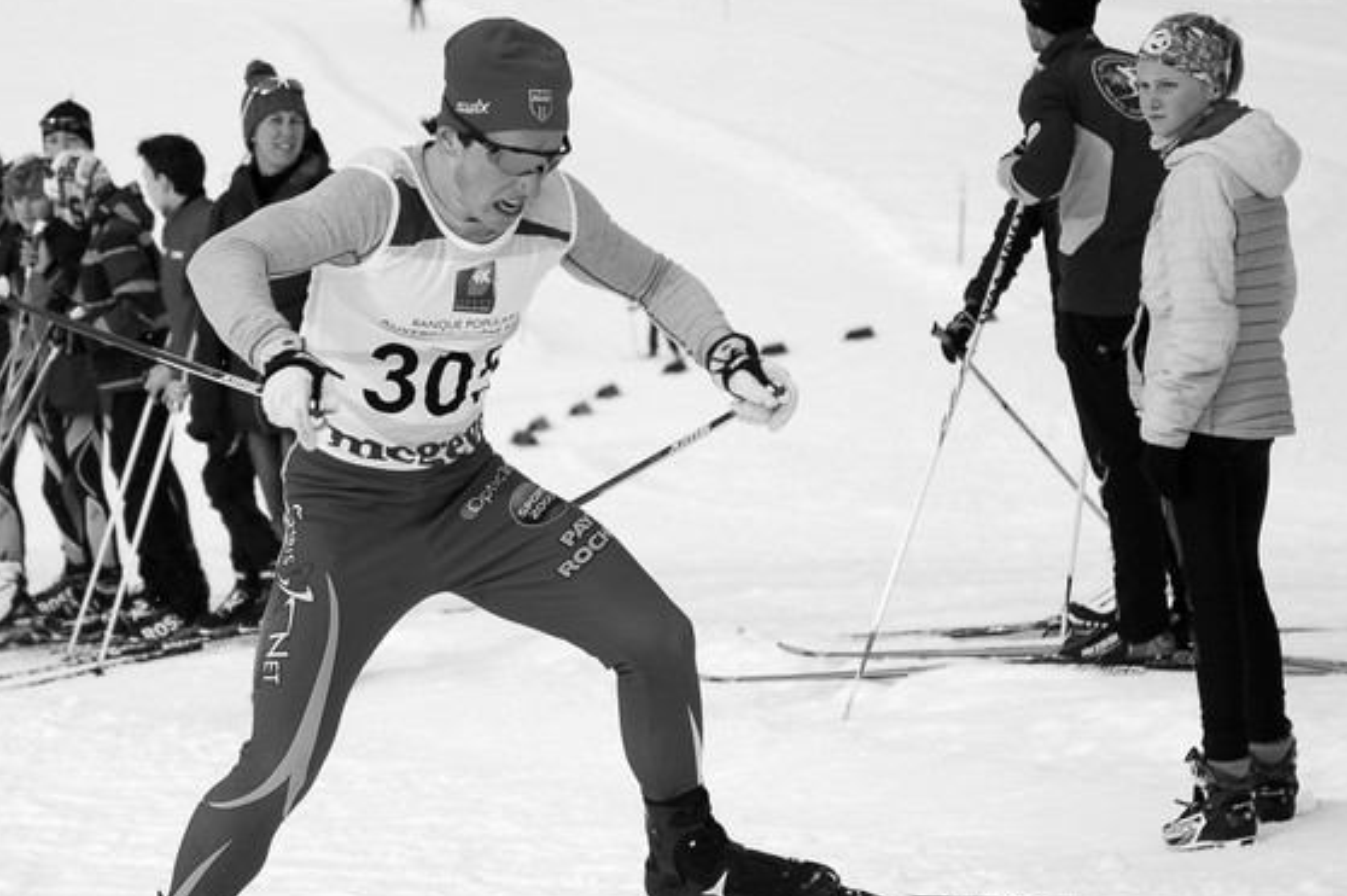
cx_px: 386
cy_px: 490
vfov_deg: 7.5
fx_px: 6830
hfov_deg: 11.2
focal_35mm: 183
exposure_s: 1/1000
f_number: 4.5
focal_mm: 85
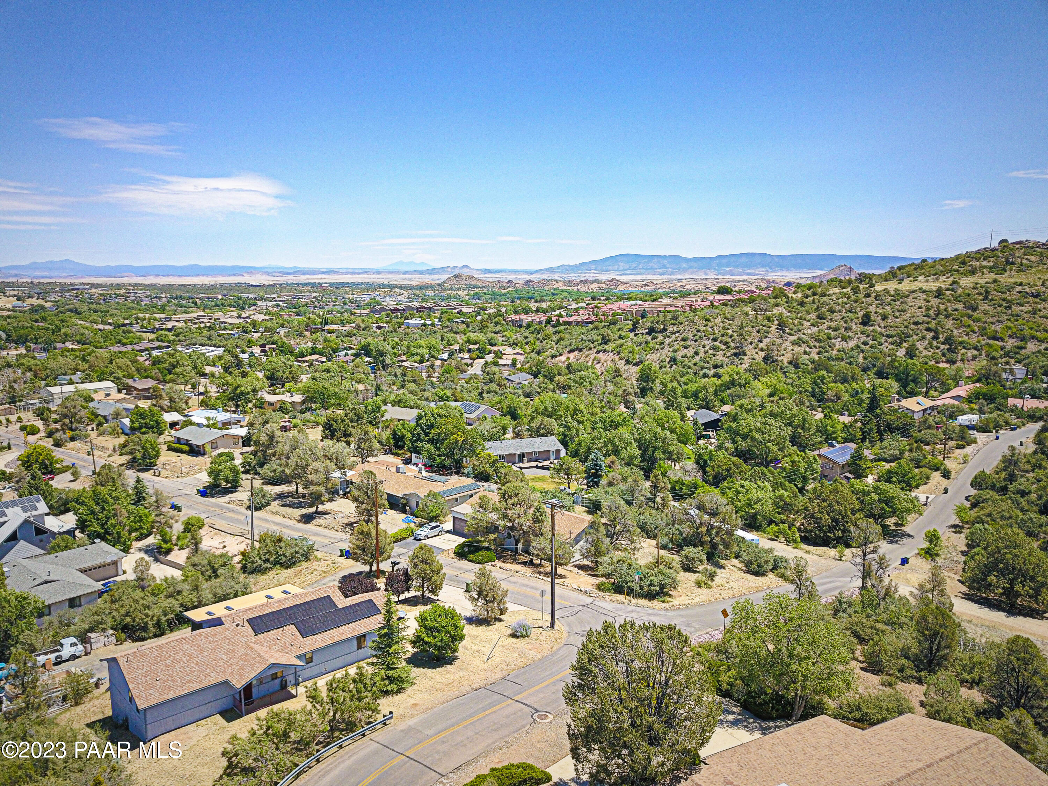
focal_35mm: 26
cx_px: 524
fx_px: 787
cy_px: 393
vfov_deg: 53.1
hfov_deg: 67.3
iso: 100
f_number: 2.2
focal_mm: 4.73
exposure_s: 1/1250
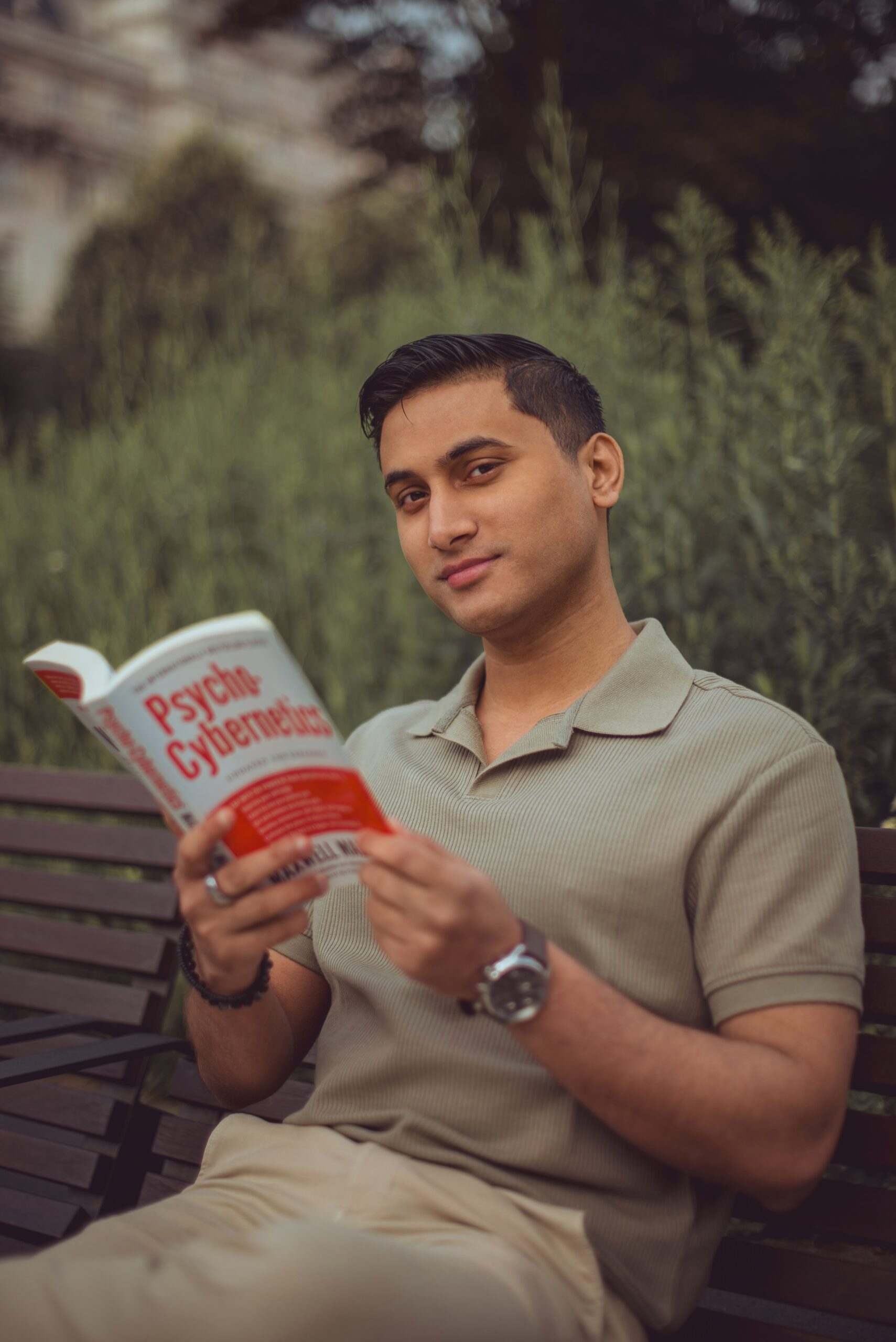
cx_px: 448
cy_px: 671
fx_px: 1865
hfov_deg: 27.0
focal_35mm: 50
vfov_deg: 39.6
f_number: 1.4
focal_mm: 50
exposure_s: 1/2000
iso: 100
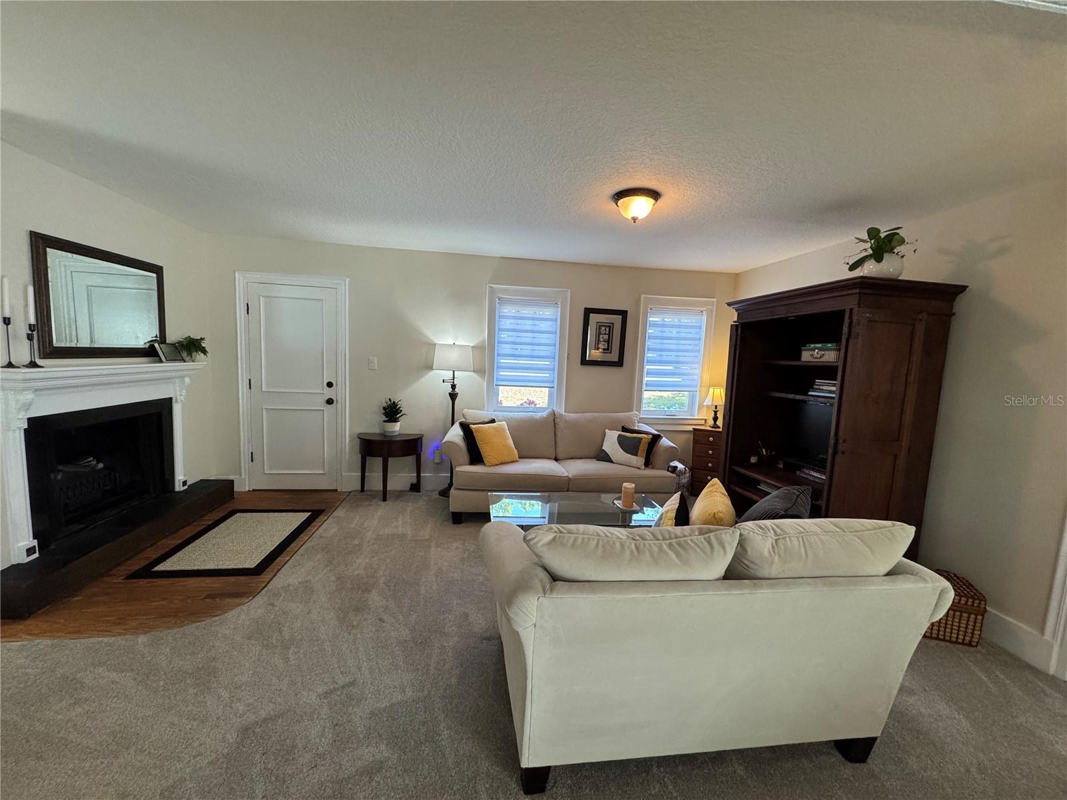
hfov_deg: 102.1
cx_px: 534
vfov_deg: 85.7
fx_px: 432
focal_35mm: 14
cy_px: 400
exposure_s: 1/120
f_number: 2.2
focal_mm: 2.22
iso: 250
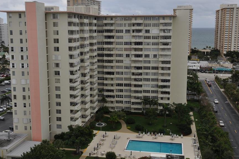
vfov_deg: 31.1
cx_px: 119
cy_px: 76
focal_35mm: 43
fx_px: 285
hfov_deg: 45.5
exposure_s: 1/200
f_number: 10
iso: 200
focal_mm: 24
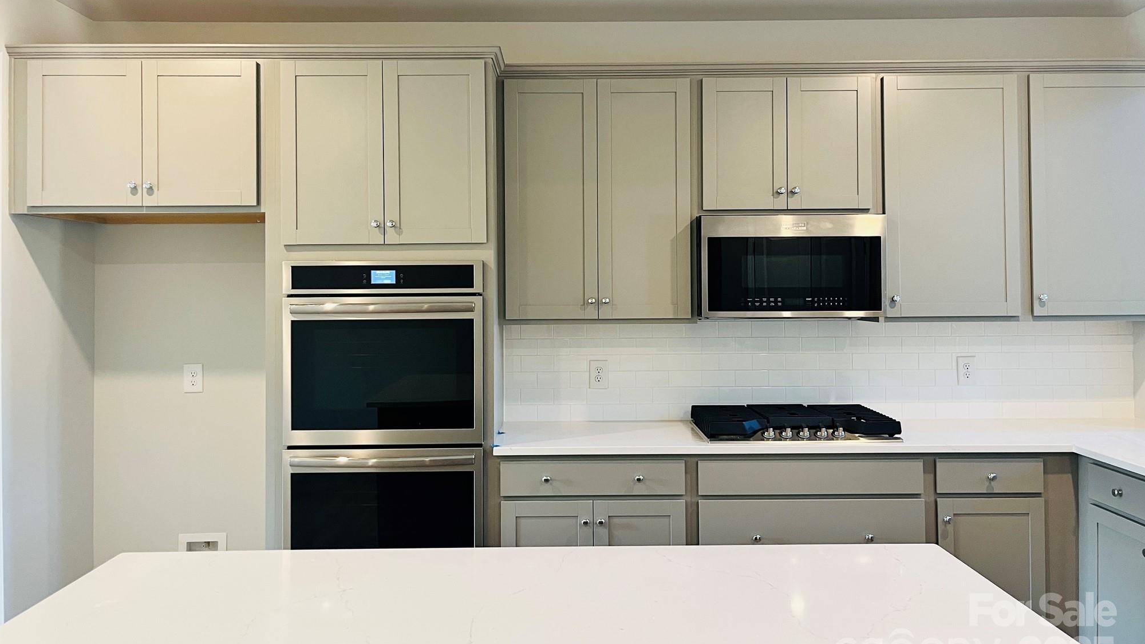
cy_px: 261
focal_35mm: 29
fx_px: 880
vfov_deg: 40.0
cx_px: 572
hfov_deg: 66.1
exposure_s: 1/60
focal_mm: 5.1
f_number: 1.6
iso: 125
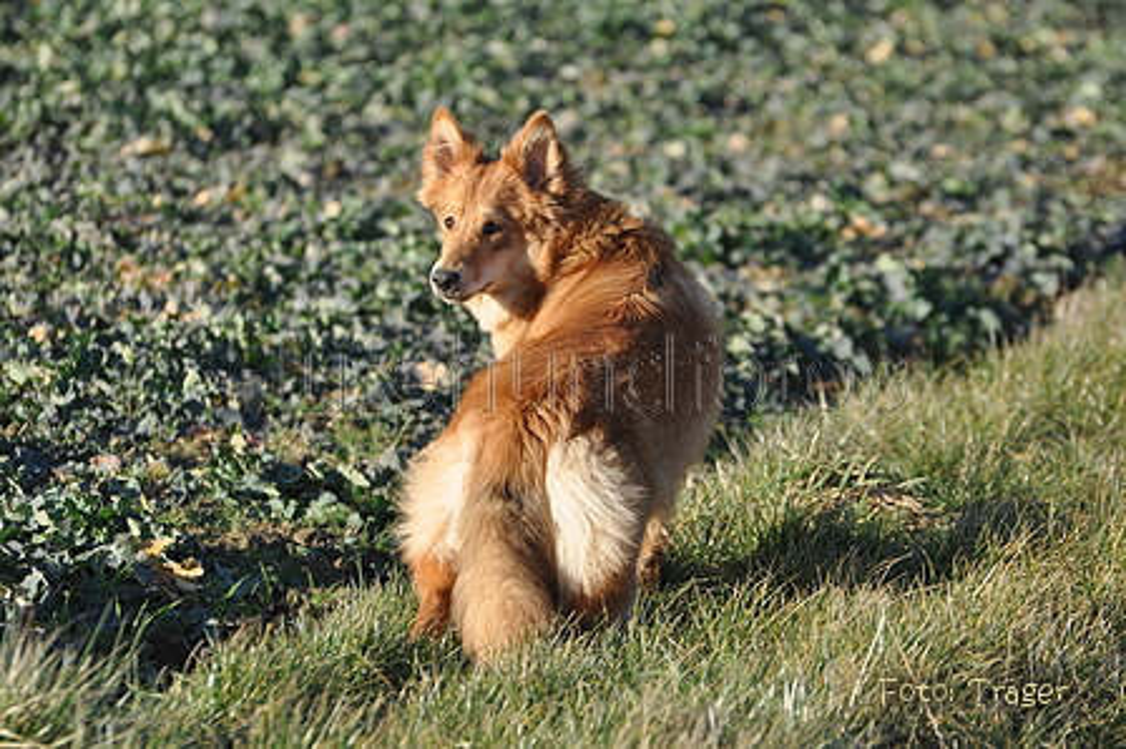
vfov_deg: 5.4
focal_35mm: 255
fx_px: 7970
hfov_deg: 8.1
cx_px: 563
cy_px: 374
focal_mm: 170
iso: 400
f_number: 5
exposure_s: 1/1250
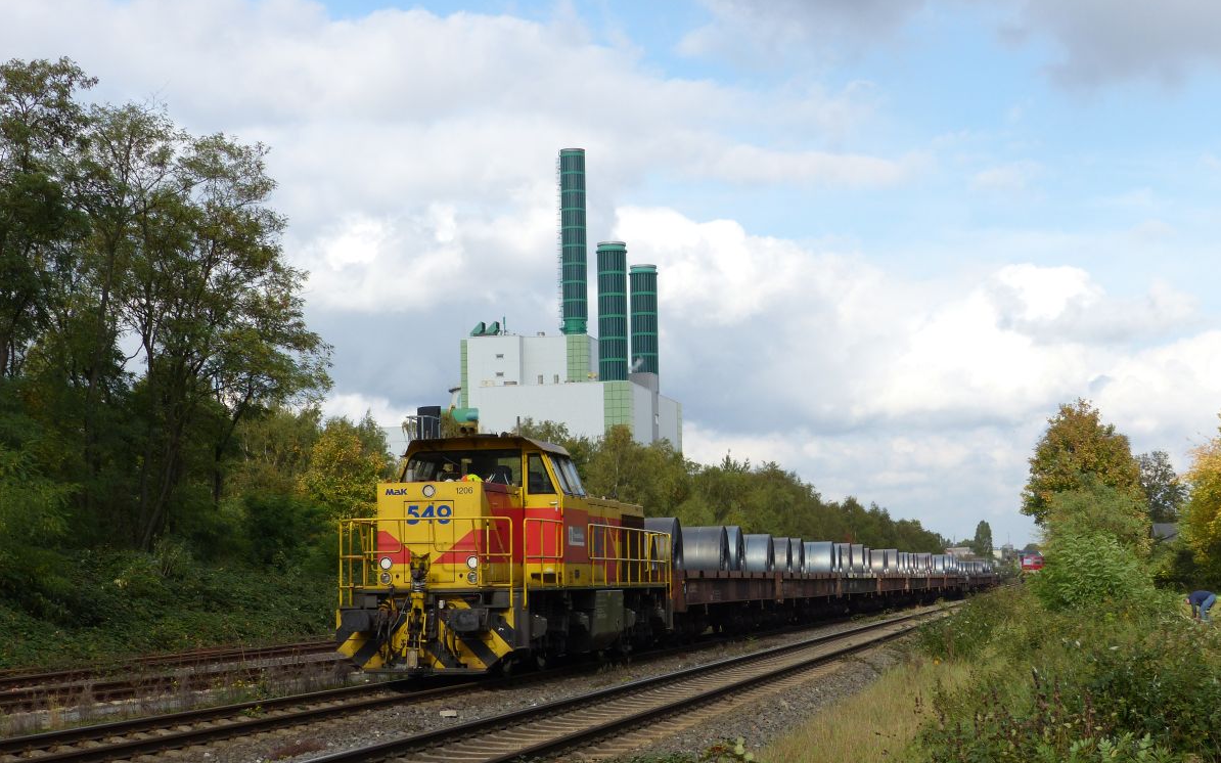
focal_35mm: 65
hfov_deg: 31.5
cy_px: 438
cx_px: 613
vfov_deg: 20.0
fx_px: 2163
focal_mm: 10.9
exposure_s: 1/800
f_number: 4
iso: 100
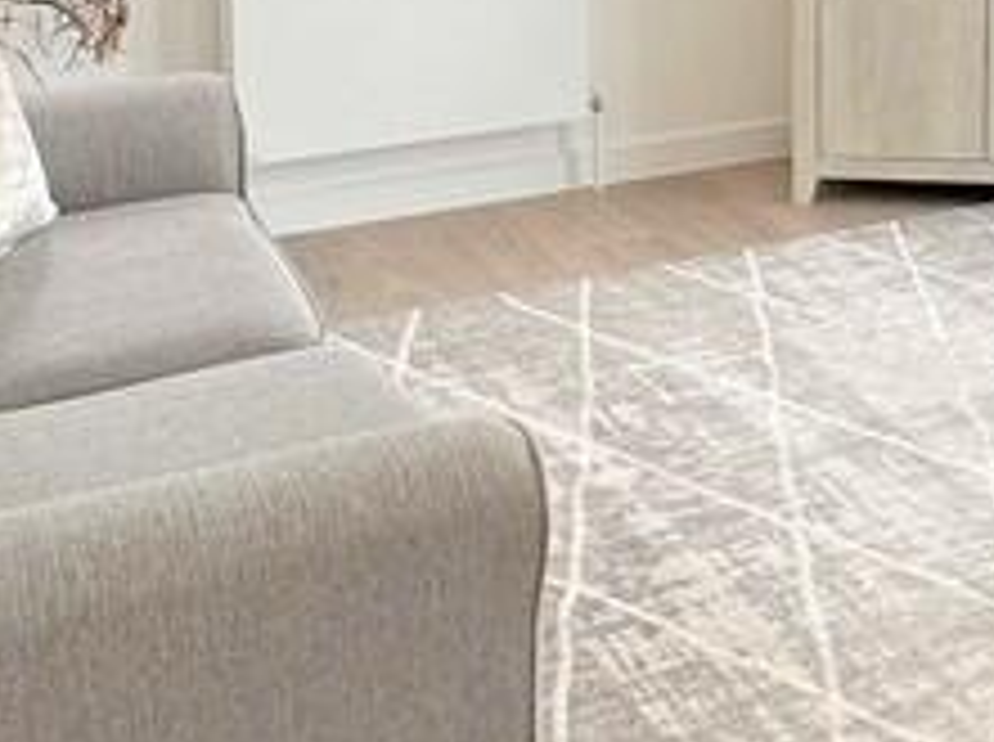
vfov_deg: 20.8
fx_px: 1863
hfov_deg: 28.1
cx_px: 990
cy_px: -175
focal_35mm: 65
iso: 100
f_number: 2.2
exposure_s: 1/100
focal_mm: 2.22
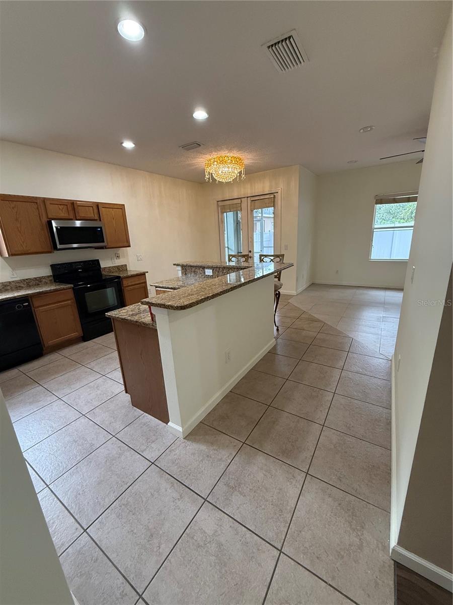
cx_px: 226
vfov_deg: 102.1
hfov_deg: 85.7
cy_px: 302
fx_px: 244
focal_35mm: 14
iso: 400
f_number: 2.2
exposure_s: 1/120
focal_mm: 2.22
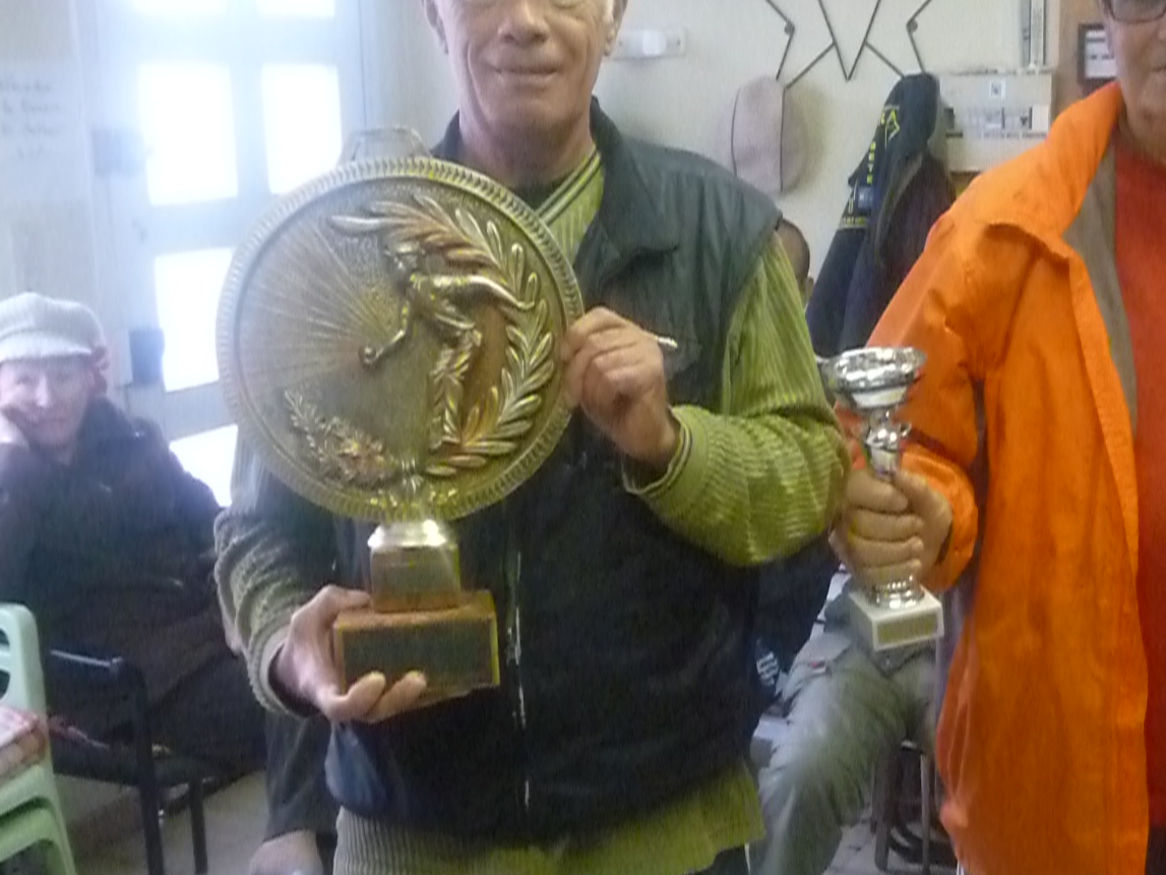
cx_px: 803
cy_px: 483
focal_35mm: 50
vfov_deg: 29.1
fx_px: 1684
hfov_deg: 37.7
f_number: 3.3
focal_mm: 4.7
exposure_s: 1/30
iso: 1600
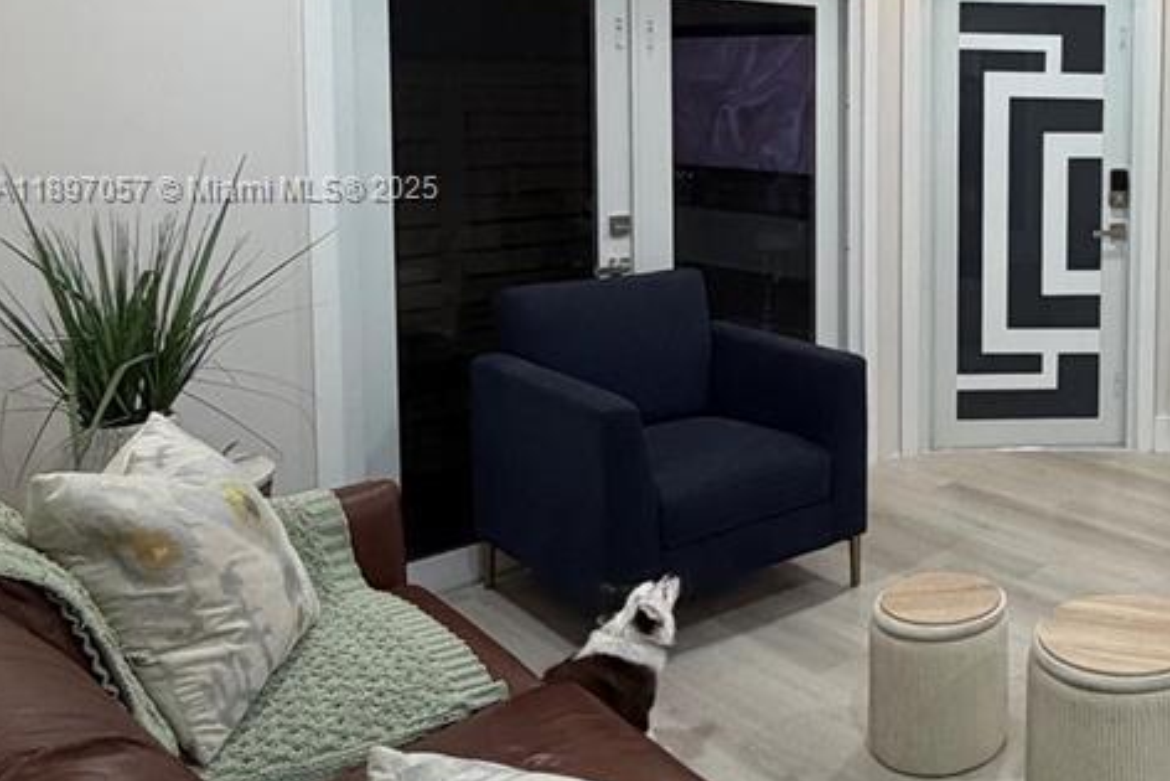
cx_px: 1101
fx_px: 1203
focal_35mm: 37
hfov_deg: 45.8
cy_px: 191
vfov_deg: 35.1
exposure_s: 1/109
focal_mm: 2.22
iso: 320
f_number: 2.2
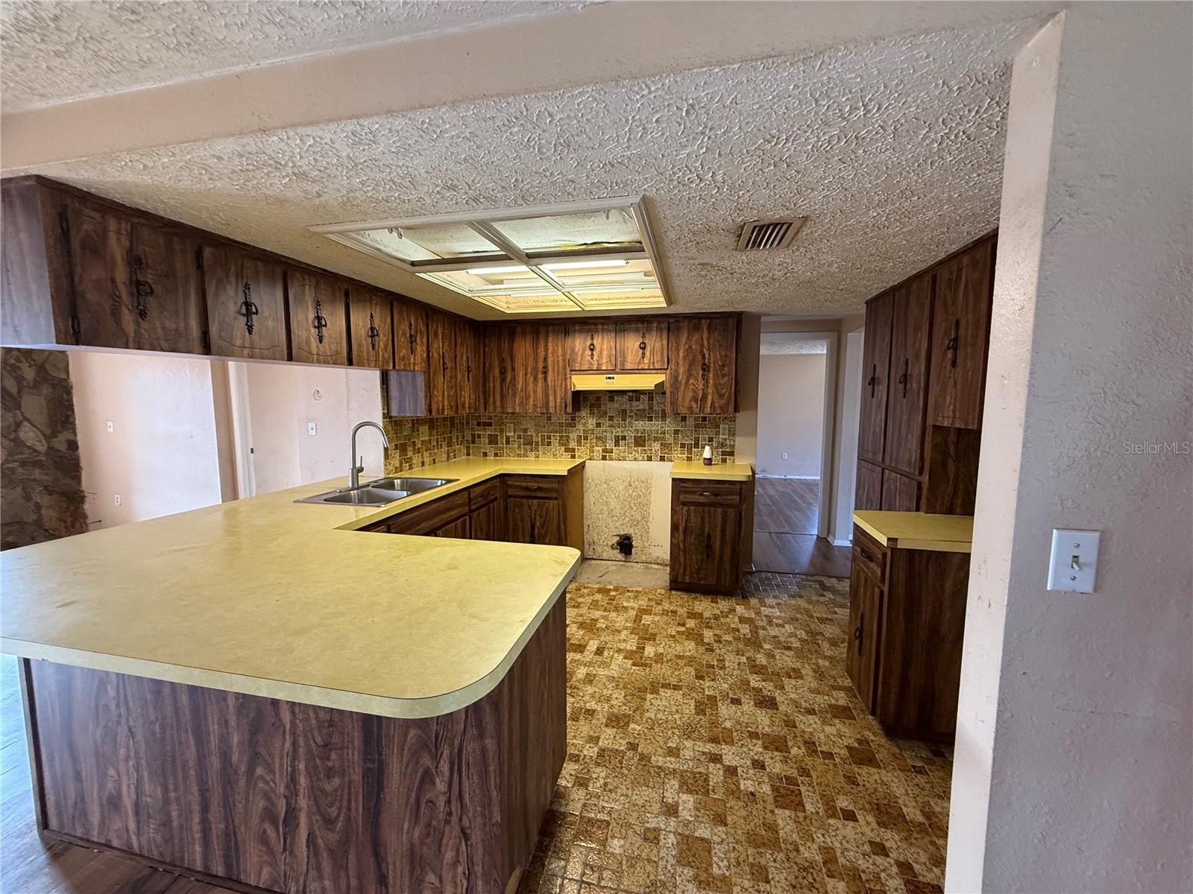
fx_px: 482
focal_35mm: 14
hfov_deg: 102.1
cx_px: 596
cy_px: 447
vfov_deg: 85.7
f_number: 2.2
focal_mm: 2.22
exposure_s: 1/120
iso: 320
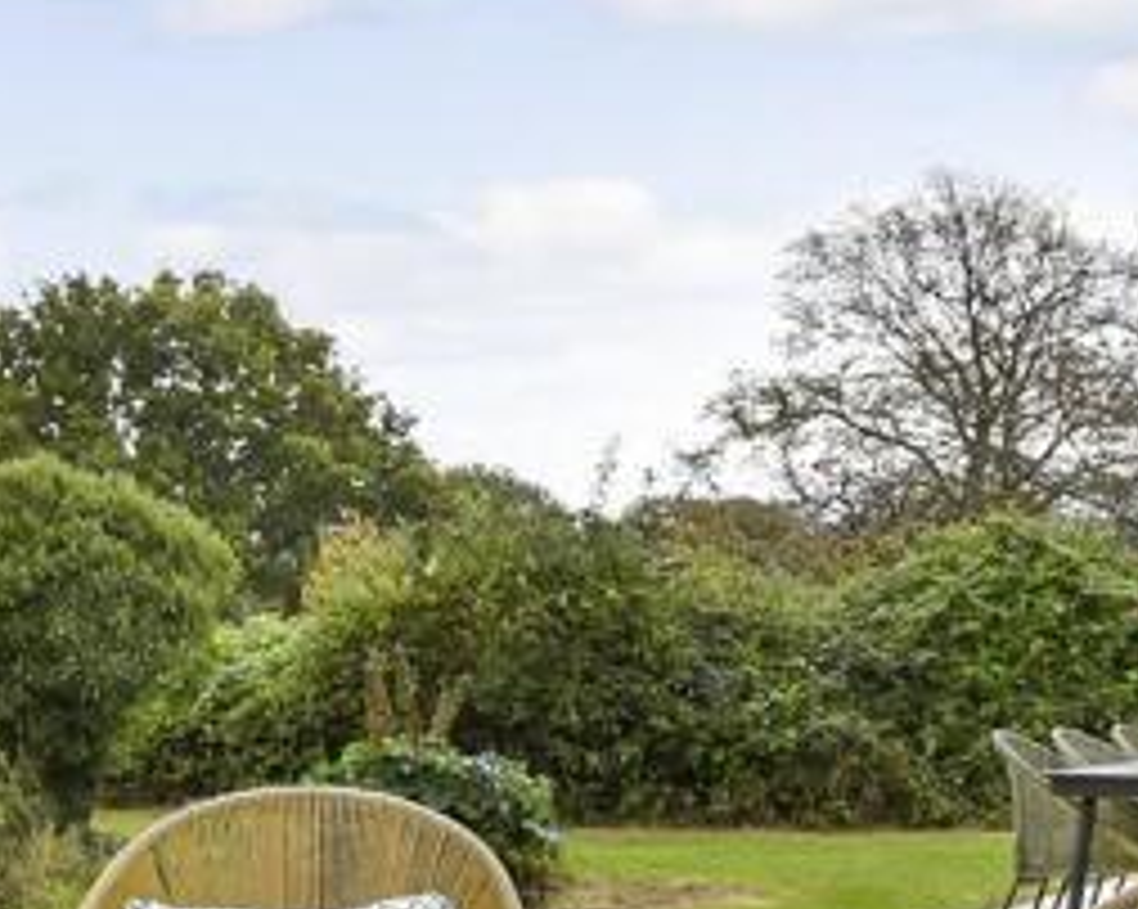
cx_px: 117
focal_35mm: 57
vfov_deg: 26.2
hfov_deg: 31.5
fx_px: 1918
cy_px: 704
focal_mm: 10
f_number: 6.3
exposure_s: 1/250
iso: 160
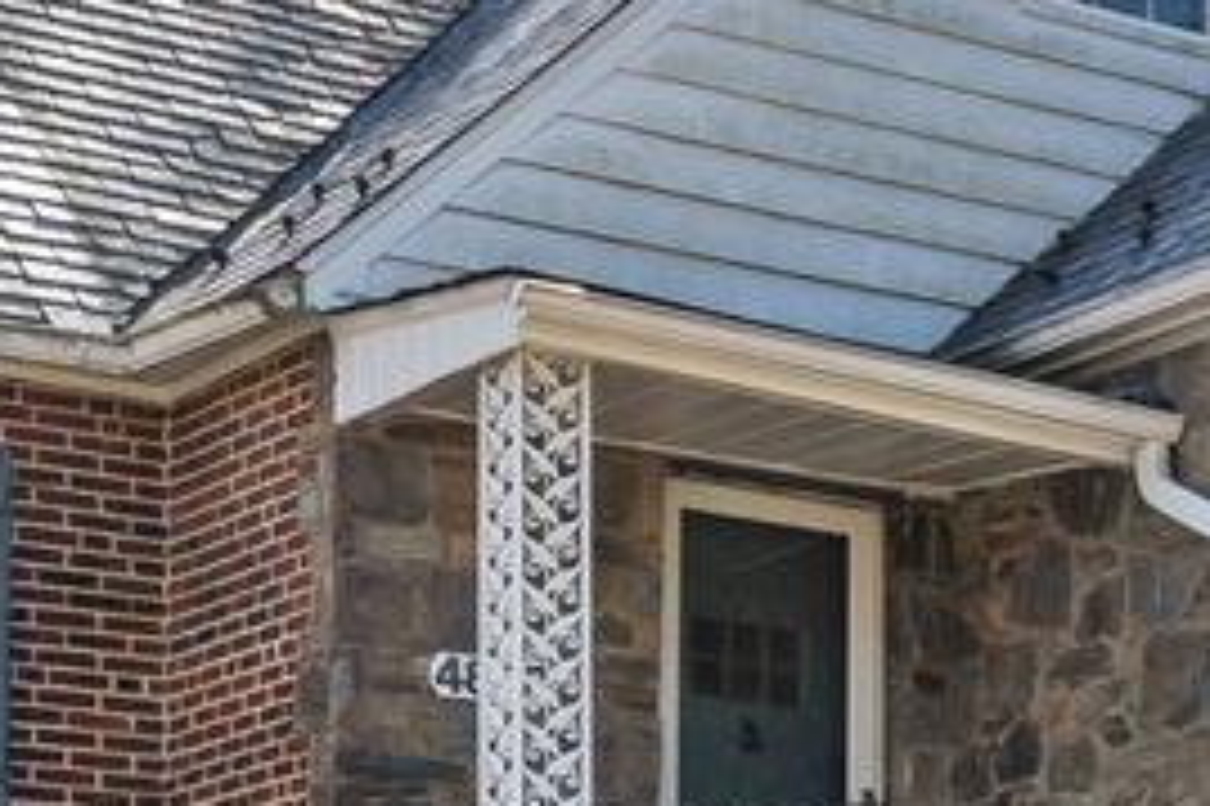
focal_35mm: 122
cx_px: 2155
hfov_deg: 14.8
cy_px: 1164
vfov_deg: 10.9
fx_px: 4098
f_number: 13
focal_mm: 16
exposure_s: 1/250
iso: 200
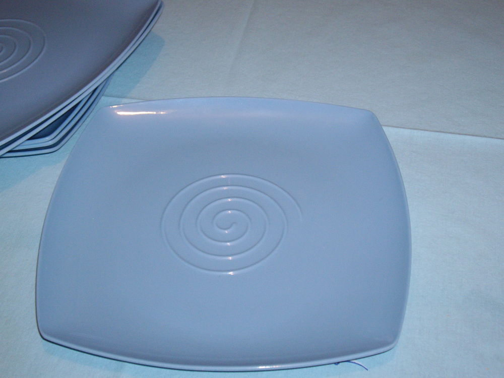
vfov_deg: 26.6
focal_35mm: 55
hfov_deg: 34.9
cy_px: 189
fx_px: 801
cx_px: 252
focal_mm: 11.5
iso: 400
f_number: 3.4
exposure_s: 1/60
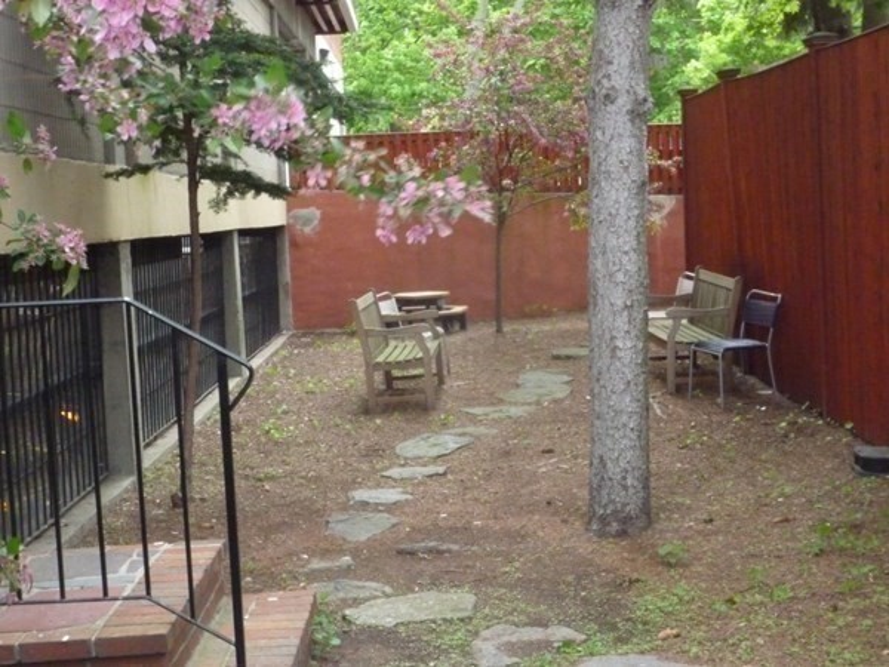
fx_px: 1515
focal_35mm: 59
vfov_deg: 24.8
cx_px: 444
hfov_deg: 32.7
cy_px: 334
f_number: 4.7
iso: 800
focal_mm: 10.4
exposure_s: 1/40
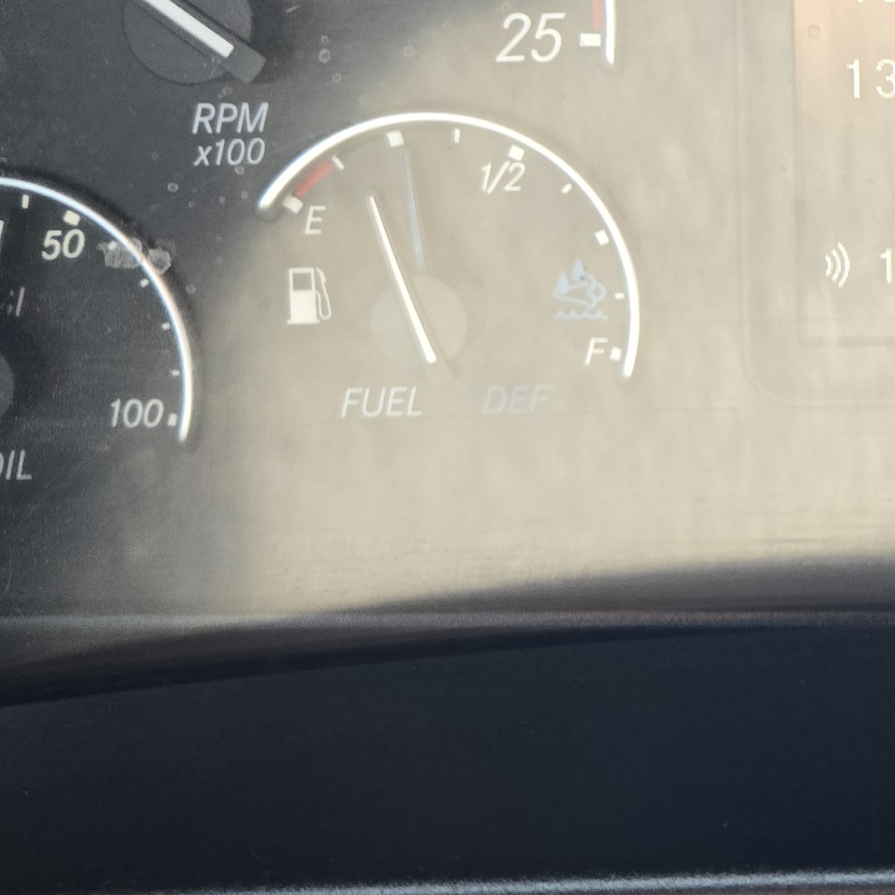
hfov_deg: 23.6
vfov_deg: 25.3
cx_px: 1109
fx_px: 1931
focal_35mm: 66
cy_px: 79
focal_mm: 5.4
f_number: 1.8
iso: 125
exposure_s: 1/180
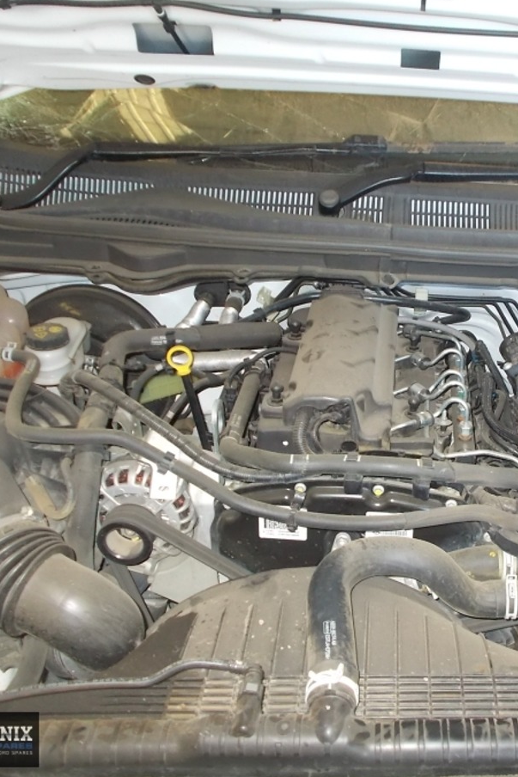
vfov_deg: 46.4
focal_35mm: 42
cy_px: 386
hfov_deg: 31.1
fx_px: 906
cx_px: 411
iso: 200
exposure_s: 1/25
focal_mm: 5.3
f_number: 3.4
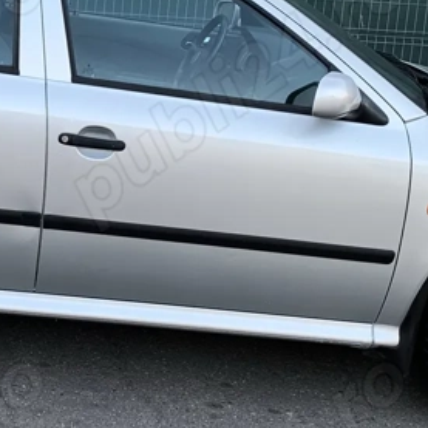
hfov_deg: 20.5
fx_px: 1161
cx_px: 57
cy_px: 117
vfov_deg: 20.8
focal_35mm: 83
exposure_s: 1/121
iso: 50
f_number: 1.8
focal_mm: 4.25
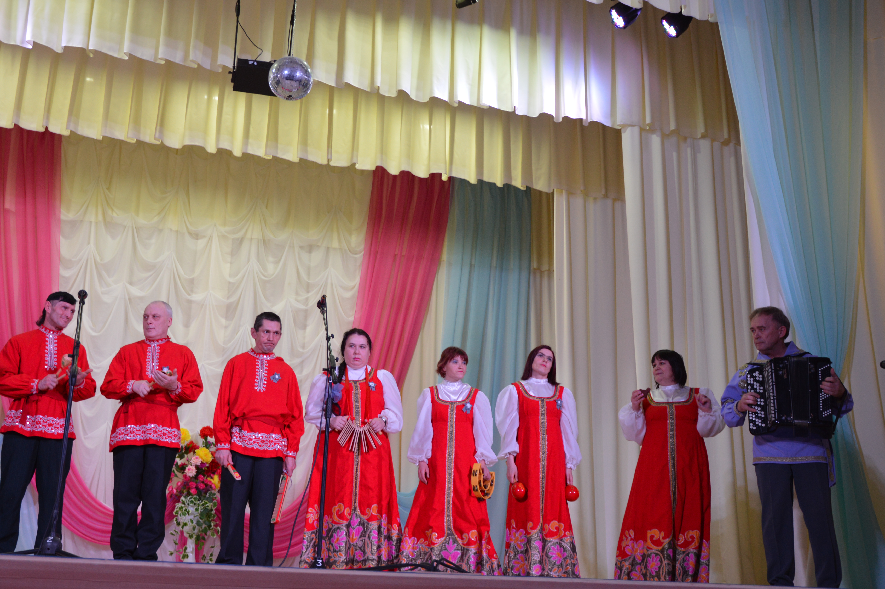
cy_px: 287
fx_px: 1032
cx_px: 374
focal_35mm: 42
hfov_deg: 46.3
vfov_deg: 31.8
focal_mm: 24
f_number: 4.5
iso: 400
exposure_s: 1/80
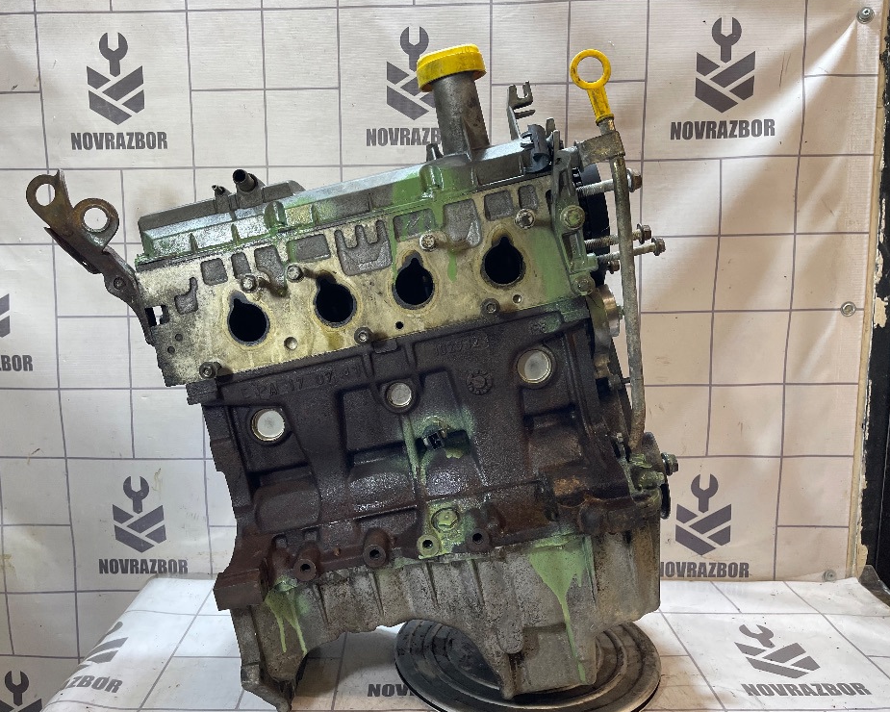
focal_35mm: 27
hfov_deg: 63.9
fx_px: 711
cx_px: 400
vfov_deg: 53.2
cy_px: 364
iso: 100
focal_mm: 5.1
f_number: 1.6
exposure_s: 1/100
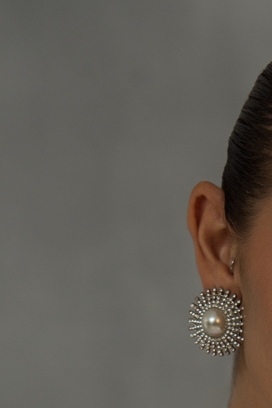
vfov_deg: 4.2
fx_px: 5553
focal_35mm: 490
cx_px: 390
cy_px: 749
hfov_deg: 2.8
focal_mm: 125
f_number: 5
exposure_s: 1/160
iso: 100
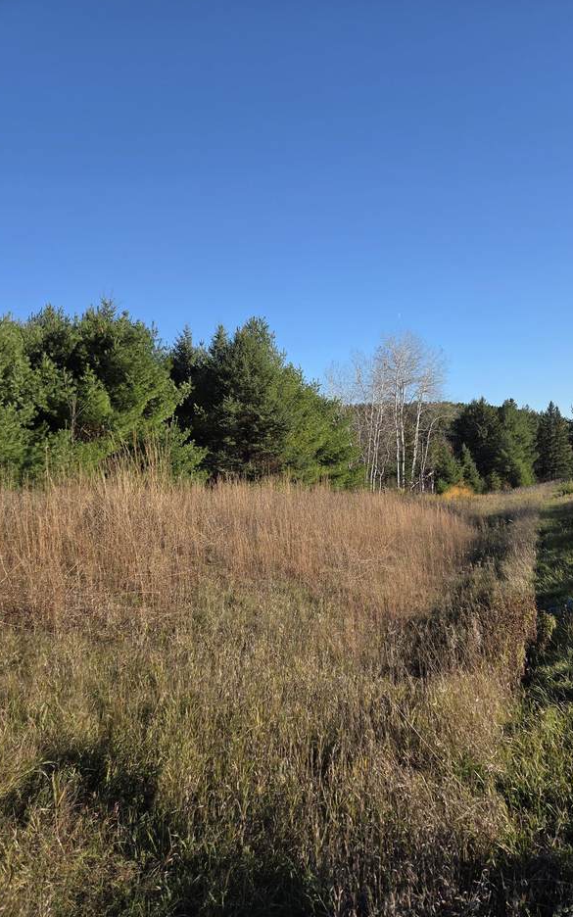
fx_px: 625
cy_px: 462
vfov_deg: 72.5
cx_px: 341
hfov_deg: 49.0
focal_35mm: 25
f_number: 1.8
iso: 80
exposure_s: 1/2977
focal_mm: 5.4
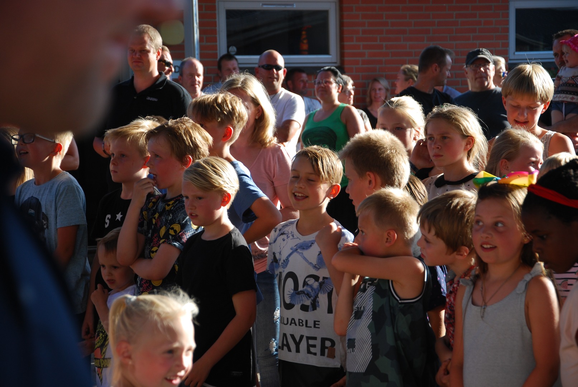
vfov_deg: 12.2
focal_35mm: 112
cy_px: 194
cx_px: 289
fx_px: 1809
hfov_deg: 18.2
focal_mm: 75
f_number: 5.6
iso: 200
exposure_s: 1/200
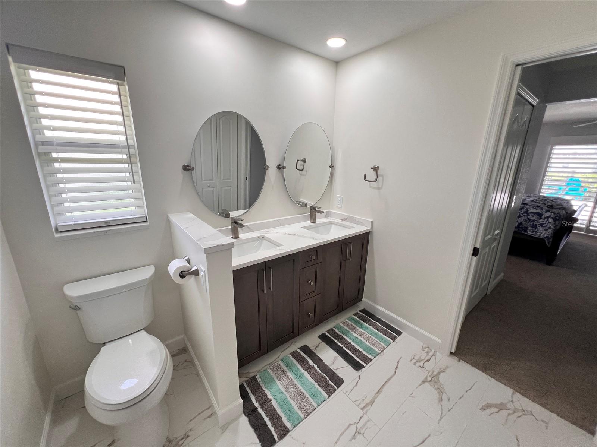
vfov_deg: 89.9
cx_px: 298
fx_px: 224
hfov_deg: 106.2
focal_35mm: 13
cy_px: 224
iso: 100
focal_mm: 1.57
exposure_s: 1/120
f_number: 1.8
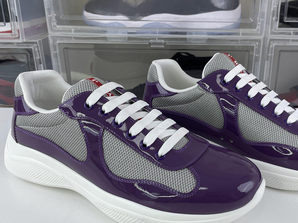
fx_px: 336
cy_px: 130
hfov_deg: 47.4
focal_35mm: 39
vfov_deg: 36.7
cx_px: 186
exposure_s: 1/234
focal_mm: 4.2
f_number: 1.6
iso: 32
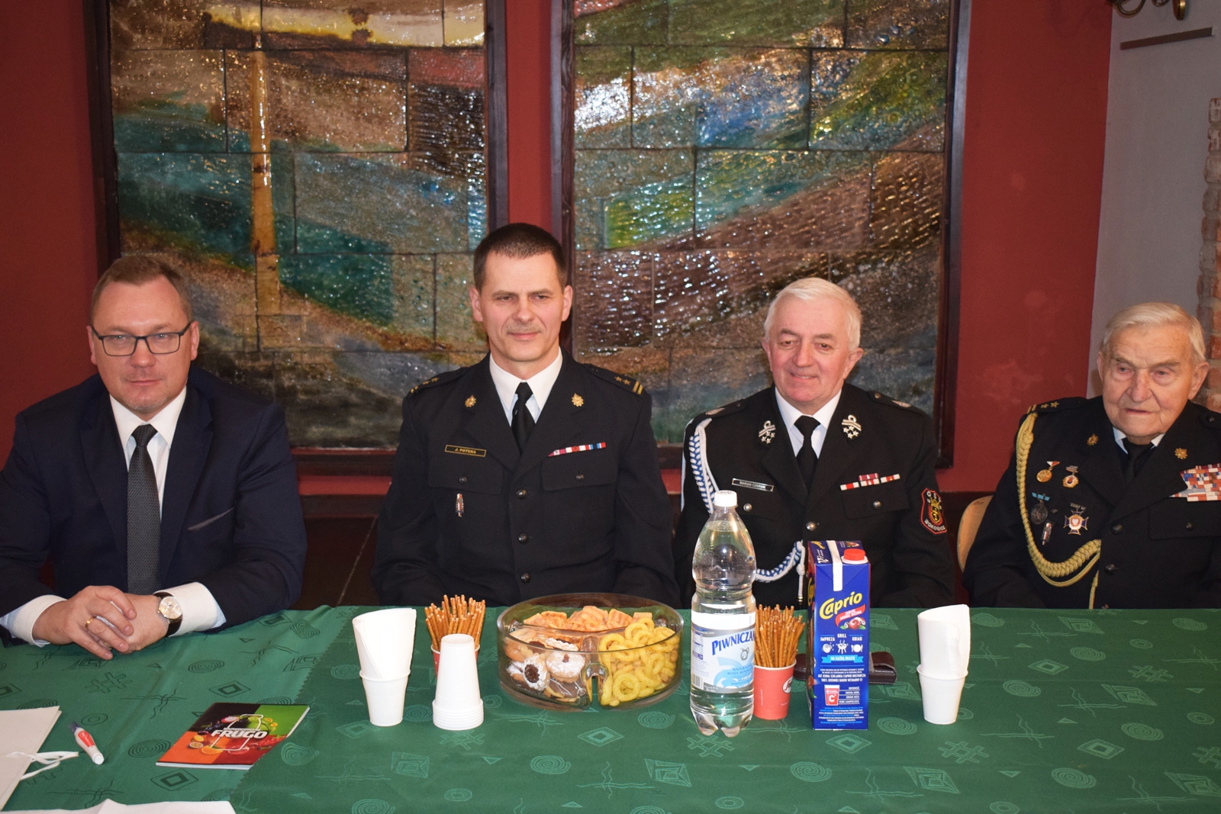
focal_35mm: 44
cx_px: 610
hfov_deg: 45.0
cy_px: 407
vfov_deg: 30.9
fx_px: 1475
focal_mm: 29
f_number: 4.2
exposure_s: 1/30
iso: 2500
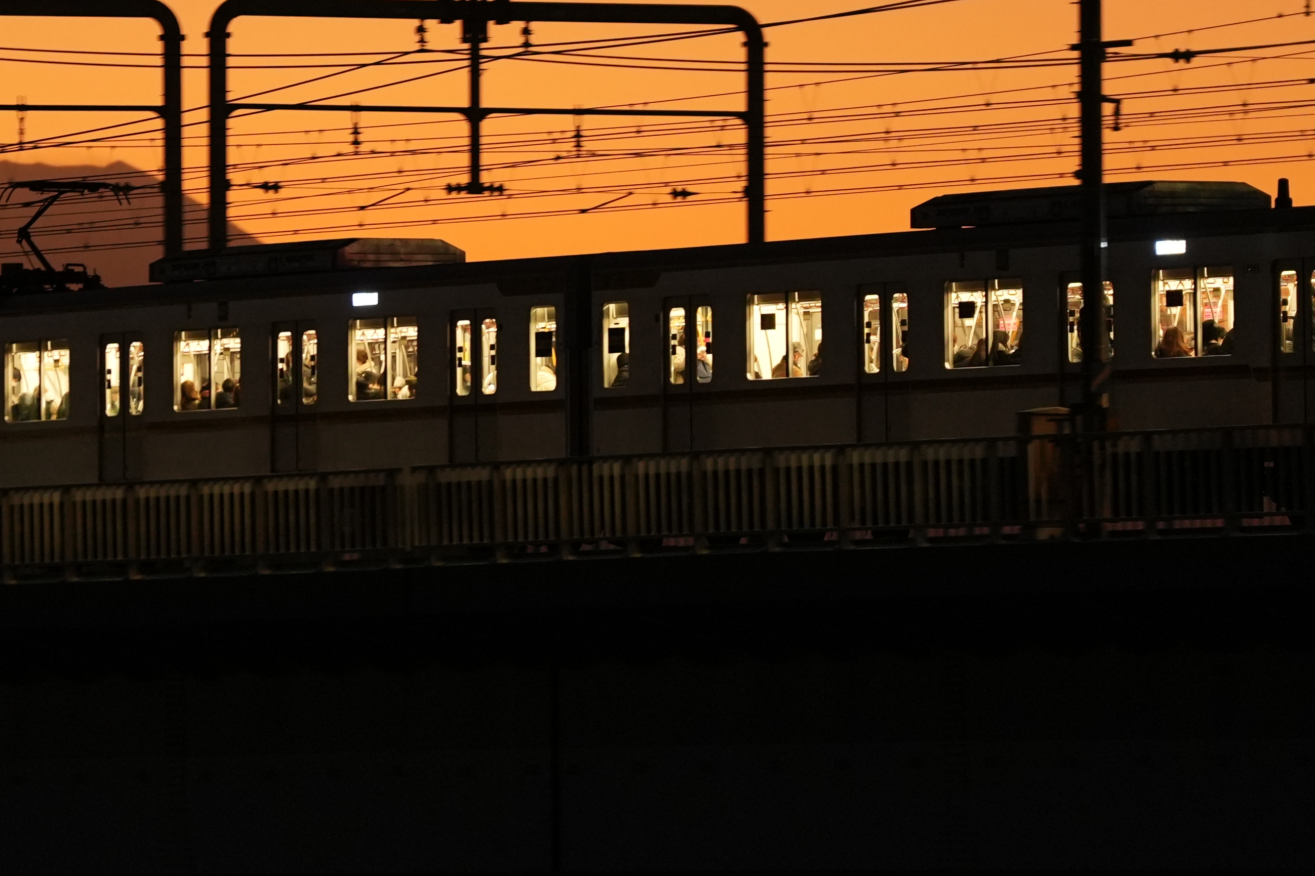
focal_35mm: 511
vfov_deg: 2.7
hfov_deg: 4.0
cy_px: -102
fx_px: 18646
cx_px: 495
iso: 2000
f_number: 2.8
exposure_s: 1/100
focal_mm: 189.2
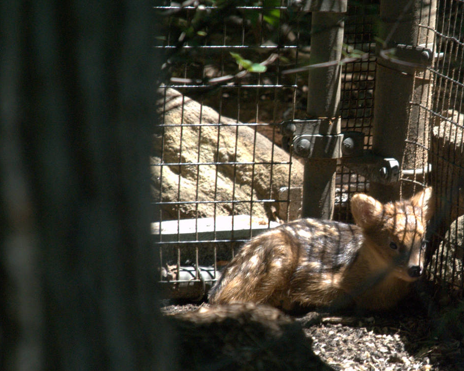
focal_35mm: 481
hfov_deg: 4.0
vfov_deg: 3.2
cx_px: 363
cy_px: 203
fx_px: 6604
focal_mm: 200
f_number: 6.3
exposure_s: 1/500
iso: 1100
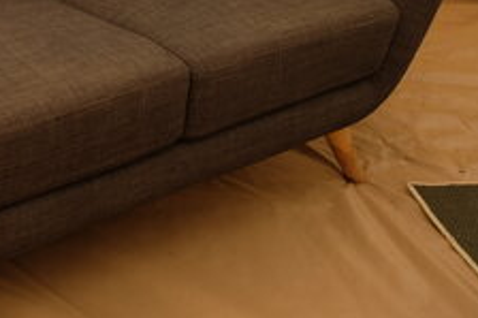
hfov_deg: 22.9
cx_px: -122
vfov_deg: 16.0
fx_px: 1061
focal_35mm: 80
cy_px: -112
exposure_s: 1/170
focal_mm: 18.5
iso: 200
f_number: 4.5
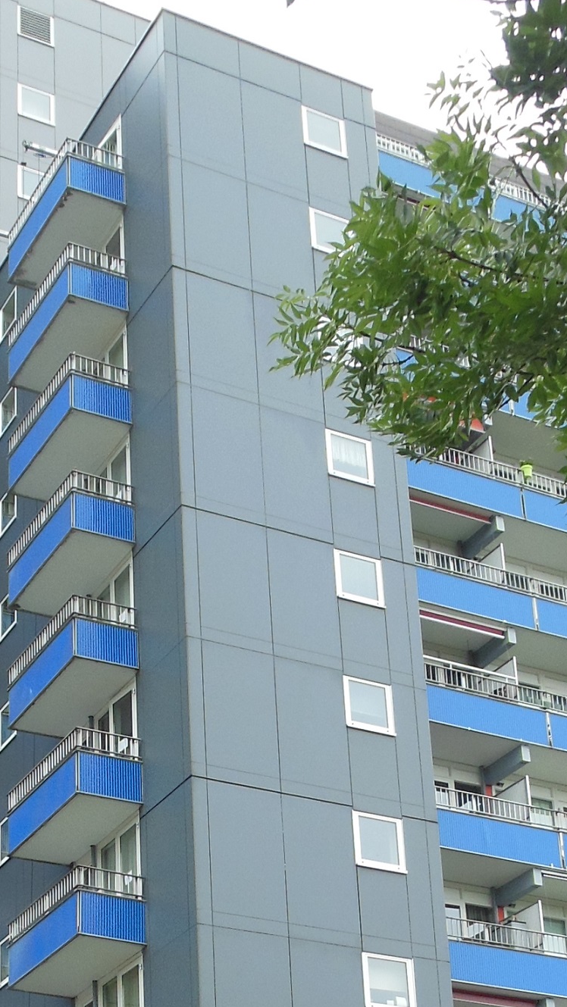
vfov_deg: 29.5
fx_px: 1817
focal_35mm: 68
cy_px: 935
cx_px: 154
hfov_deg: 17.7
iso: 125
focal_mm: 4.5
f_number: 3.2
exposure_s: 1/320
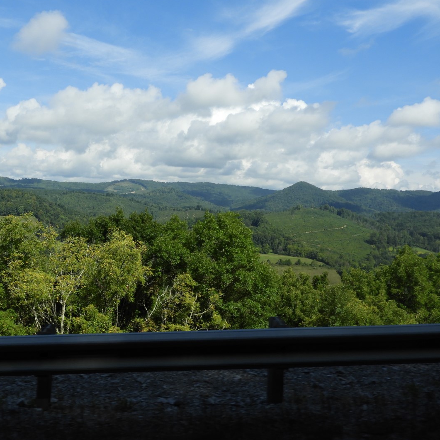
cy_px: 218
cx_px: 143
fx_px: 518
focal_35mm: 36
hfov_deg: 45.3
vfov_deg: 46.0
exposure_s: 1/1250
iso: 100
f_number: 3.5
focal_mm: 5.4
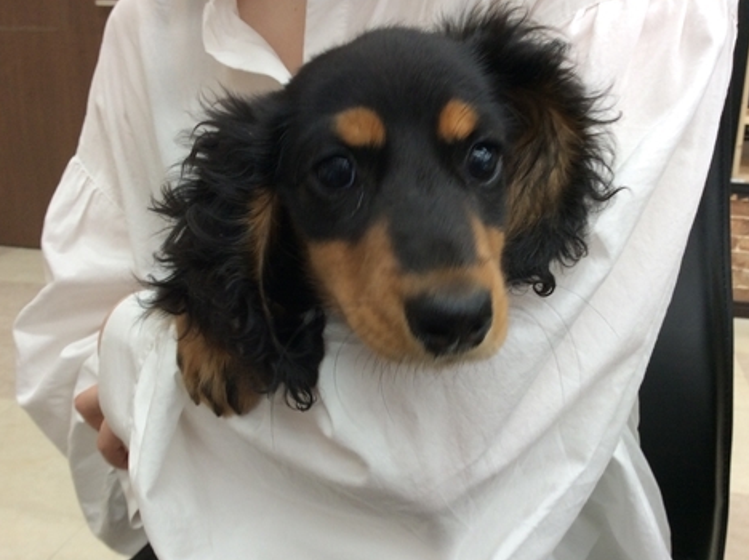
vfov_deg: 35.0
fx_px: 886
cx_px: 347
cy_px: 312
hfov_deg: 45.8
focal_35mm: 41
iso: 32
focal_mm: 3.3
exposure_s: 1/24
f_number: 2.4
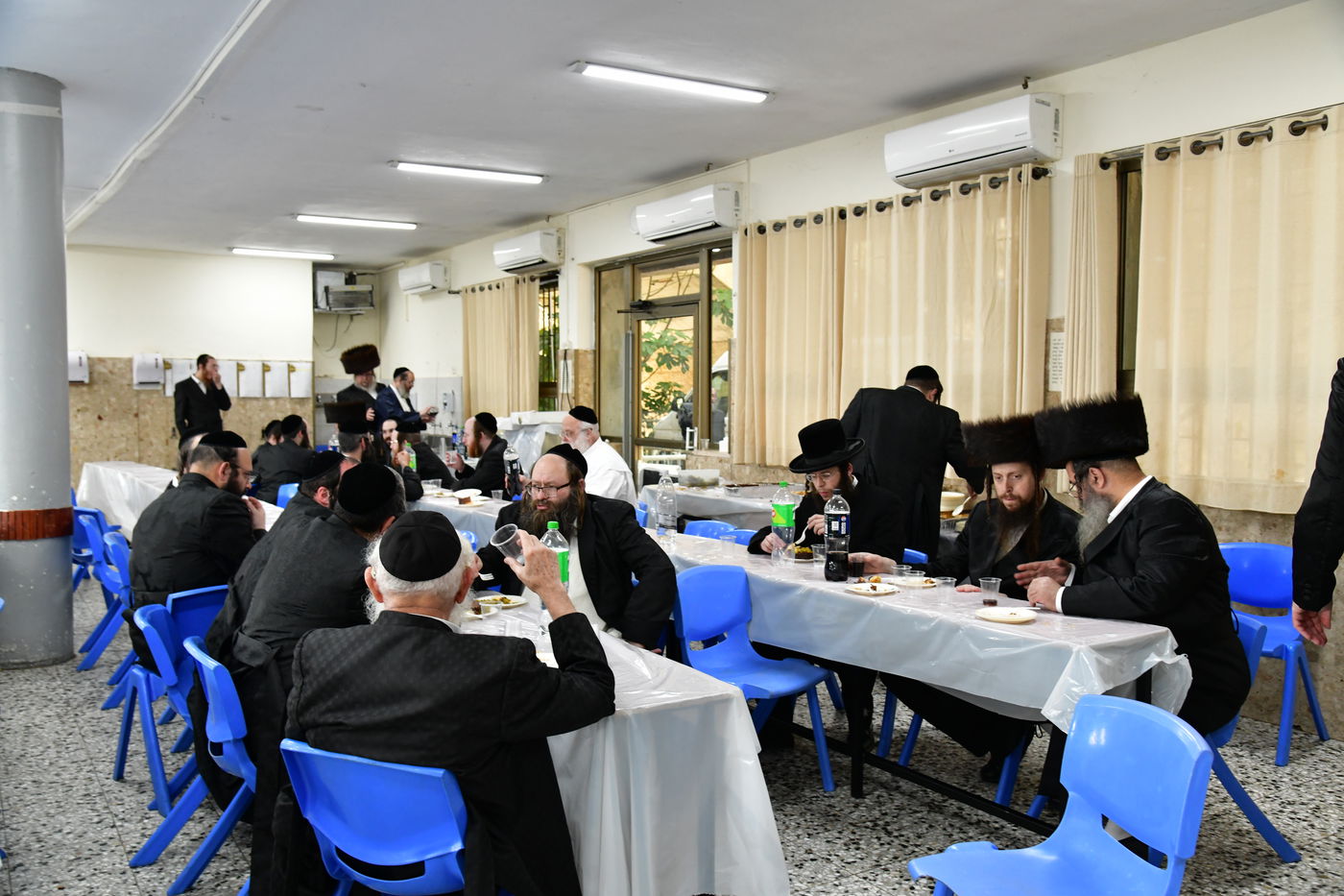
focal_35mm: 31
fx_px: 1157
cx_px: 672
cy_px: 448
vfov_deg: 42.3
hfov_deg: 60.3
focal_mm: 31
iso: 2000
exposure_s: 1/100
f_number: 5.6
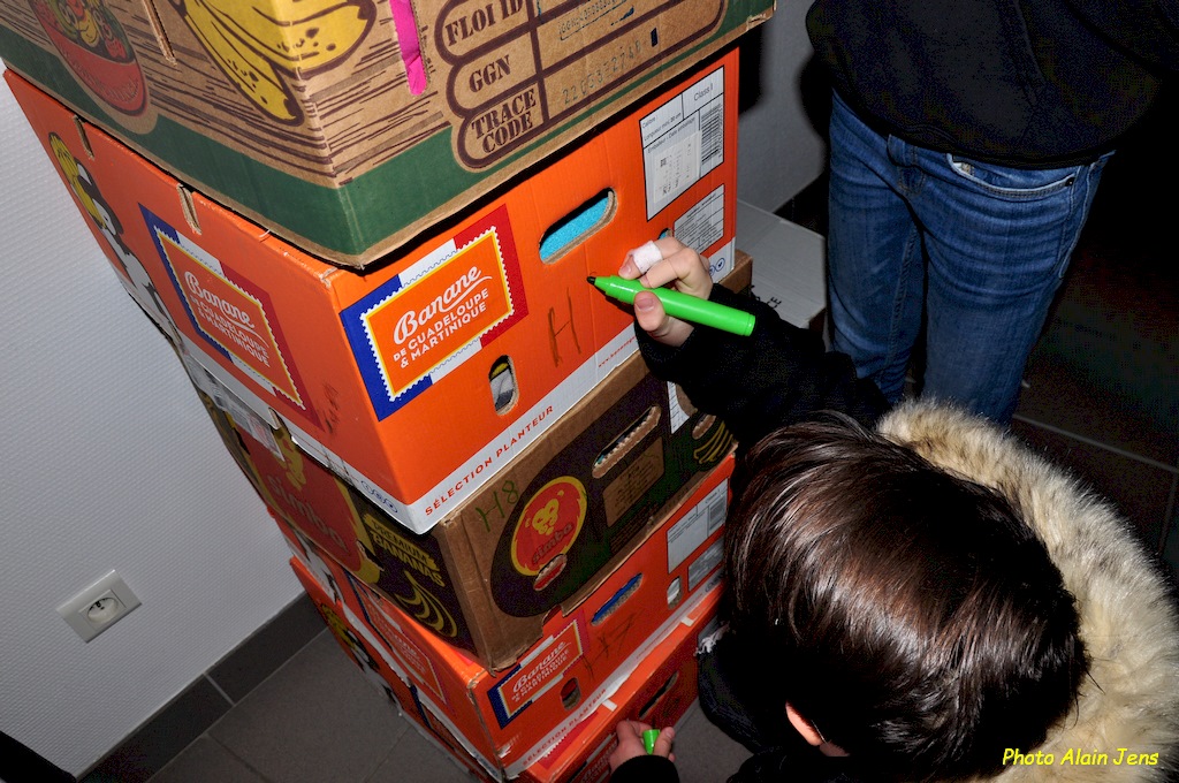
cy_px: 392
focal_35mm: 27
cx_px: 590
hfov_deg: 67.4
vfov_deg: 47.8
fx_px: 883
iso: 320
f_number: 9
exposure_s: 1/125
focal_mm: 18
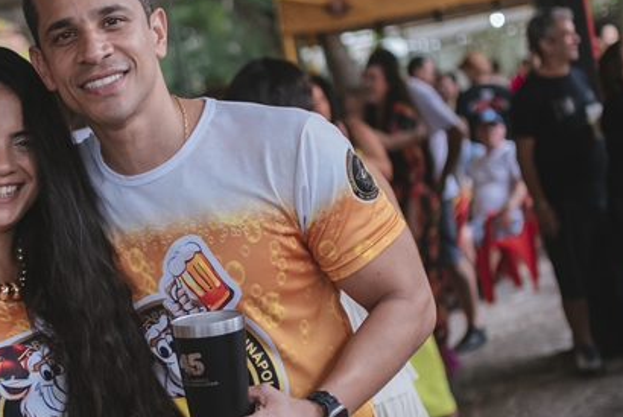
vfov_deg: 14.4
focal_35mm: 95
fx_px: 1643
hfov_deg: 21.2
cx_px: 131
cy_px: 282
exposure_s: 1/1600
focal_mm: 35
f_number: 2
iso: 2500
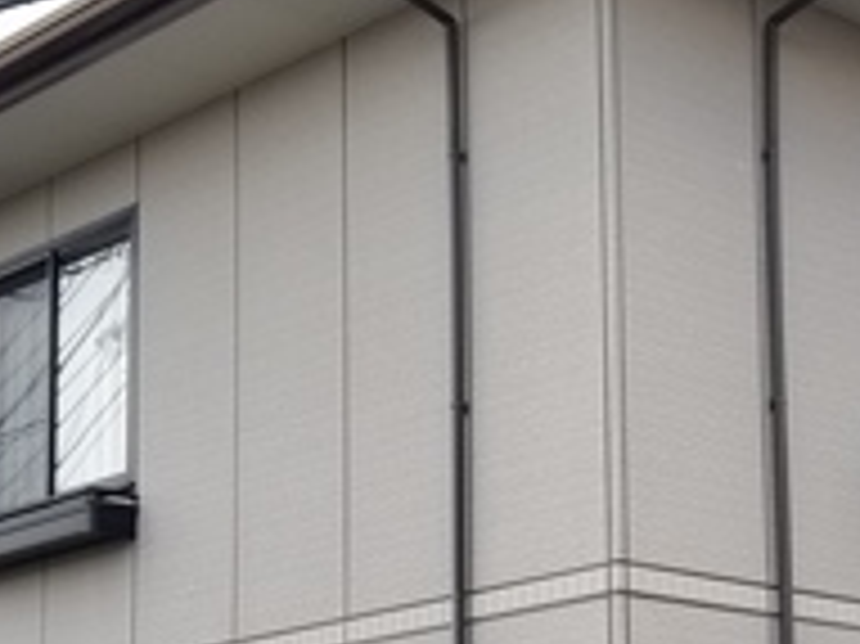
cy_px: 585
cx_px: 734
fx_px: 2160
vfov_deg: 16.7
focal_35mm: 87
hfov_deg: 22.1
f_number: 1.7
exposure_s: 1/620
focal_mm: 4.3
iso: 50
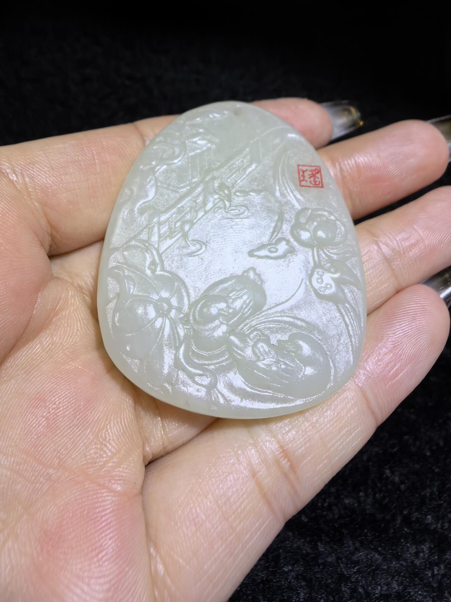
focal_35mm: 27
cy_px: 301
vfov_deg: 65.3
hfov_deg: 51.4
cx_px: 226
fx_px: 469
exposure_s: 1/100
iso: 100
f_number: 2.2
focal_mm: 1.95
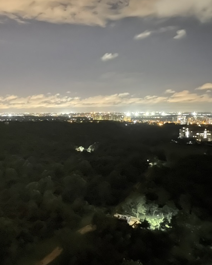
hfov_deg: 40.6
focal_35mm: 35
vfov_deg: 51.5
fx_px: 274
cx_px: 45
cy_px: 136
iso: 8000
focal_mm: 4.2
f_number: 1.6
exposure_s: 1/2
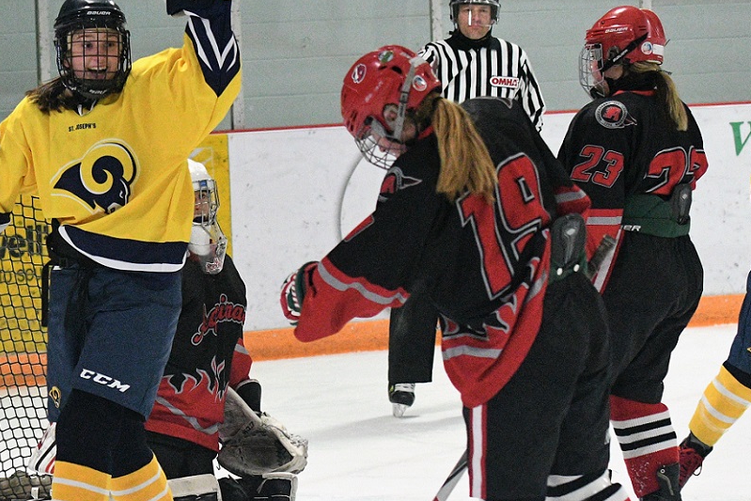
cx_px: 334
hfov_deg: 15.2
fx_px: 2817
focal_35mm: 135
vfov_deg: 10.2
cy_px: 267
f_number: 4
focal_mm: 70
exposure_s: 1/1000
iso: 7200
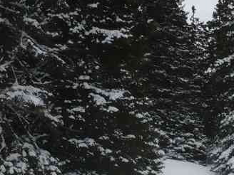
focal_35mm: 103
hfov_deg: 18.1
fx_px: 696
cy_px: 224
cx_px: 283
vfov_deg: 13.8
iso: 100
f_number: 2.8
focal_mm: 5.8
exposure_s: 1/500
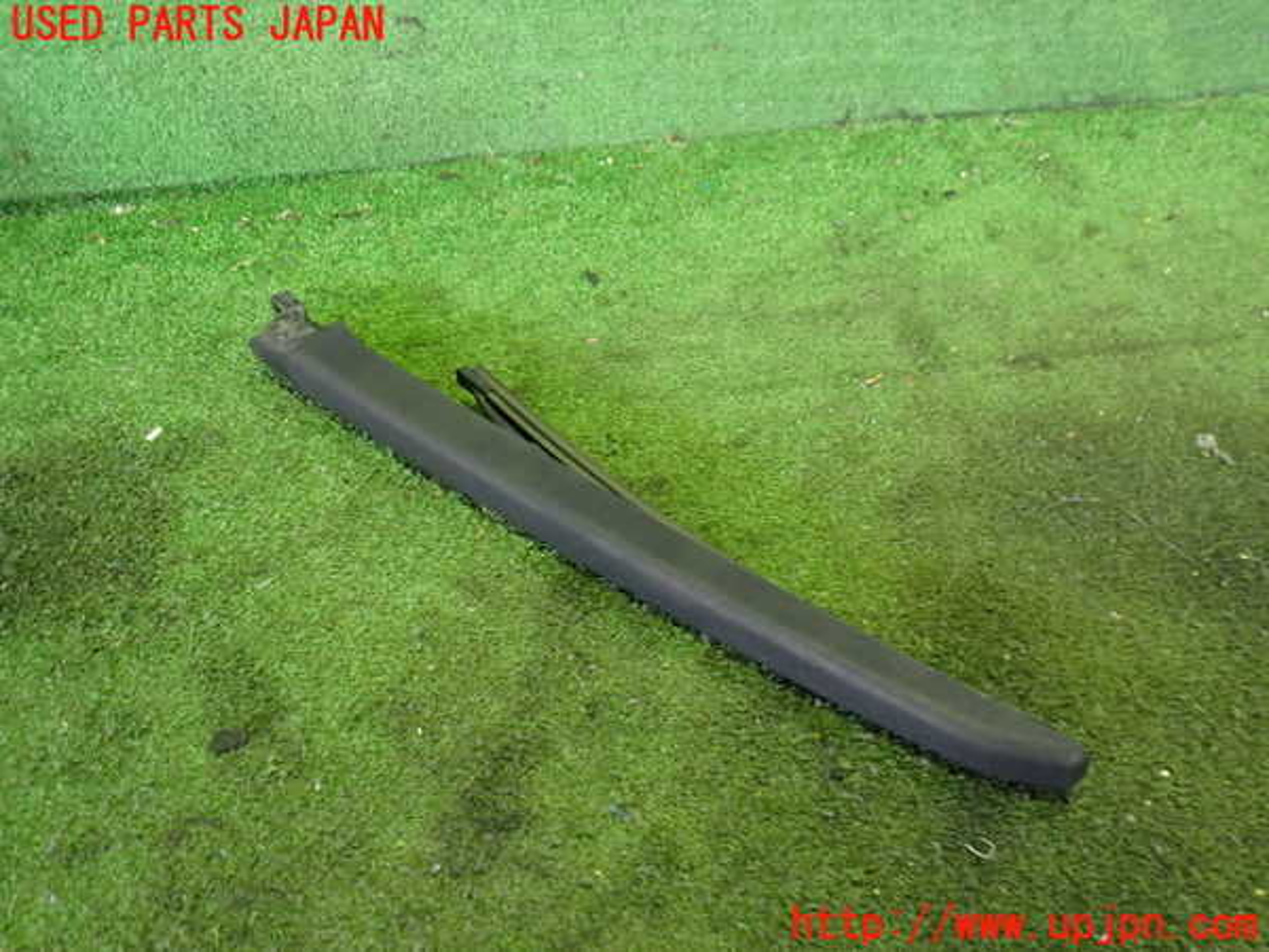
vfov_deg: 46.8
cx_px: 634
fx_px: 1100
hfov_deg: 60.0
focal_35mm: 30
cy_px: 476
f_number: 2.3
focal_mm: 5.4
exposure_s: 1/40
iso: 800
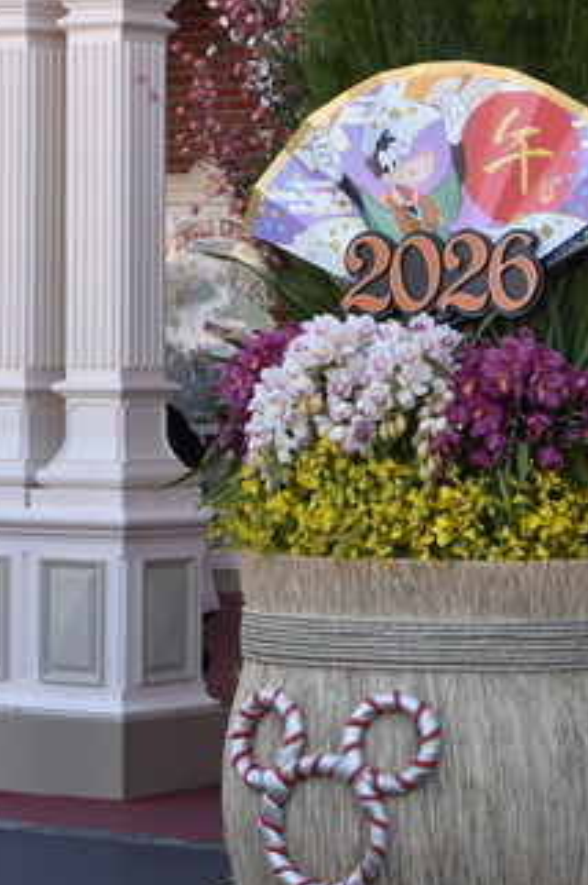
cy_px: 338
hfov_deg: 8.9
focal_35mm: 154
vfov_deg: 13.3
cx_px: 528
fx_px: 3779
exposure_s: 1/200
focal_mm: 55
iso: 400
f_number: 7.1
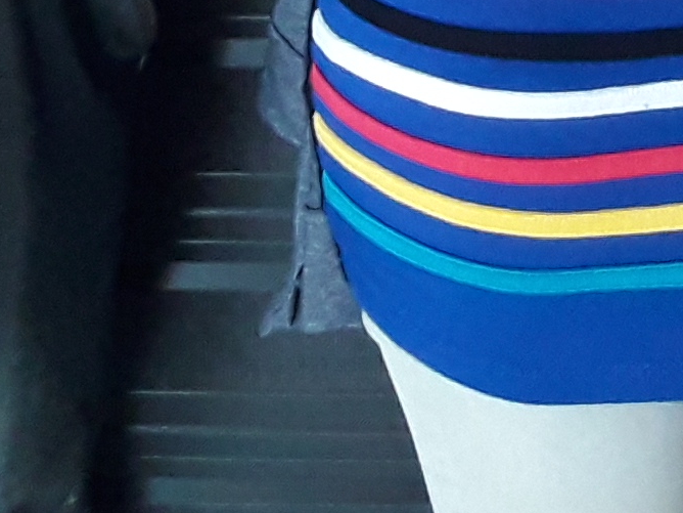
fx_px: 3413
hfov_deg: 11.4
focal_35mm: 173
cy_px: -993
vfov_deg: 7.6
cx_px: 617
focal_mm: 3.7
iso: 160
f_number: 1.9
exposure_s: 1/50
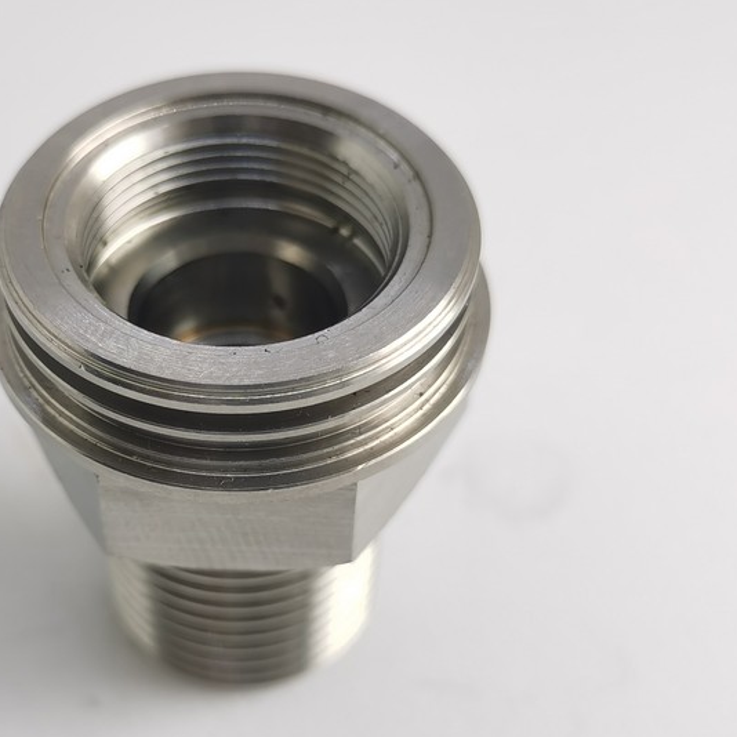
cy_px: 460
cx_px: 177
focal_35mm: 64
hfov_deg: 26.5
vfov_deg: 26.8
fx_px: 1542
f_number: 1.8
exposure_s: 1/477
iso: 50
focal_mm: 5.58
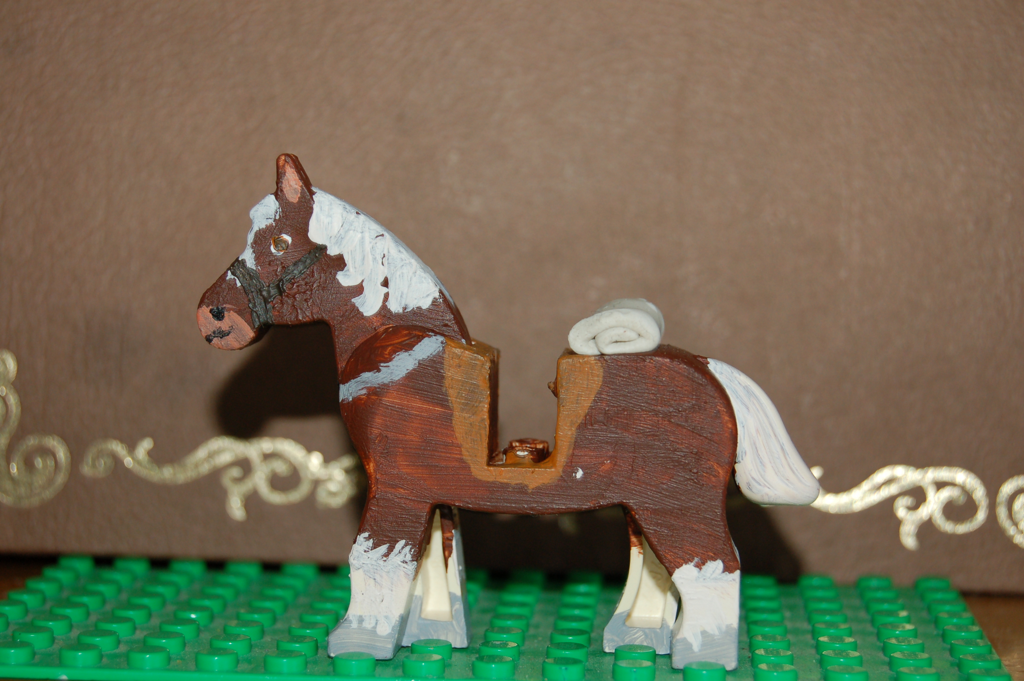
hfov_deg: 24.6
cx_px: 512
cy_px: 340
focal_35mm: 82
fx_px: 2345
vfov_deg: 16.5
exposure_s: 1/60
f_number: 5.6
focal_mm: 55
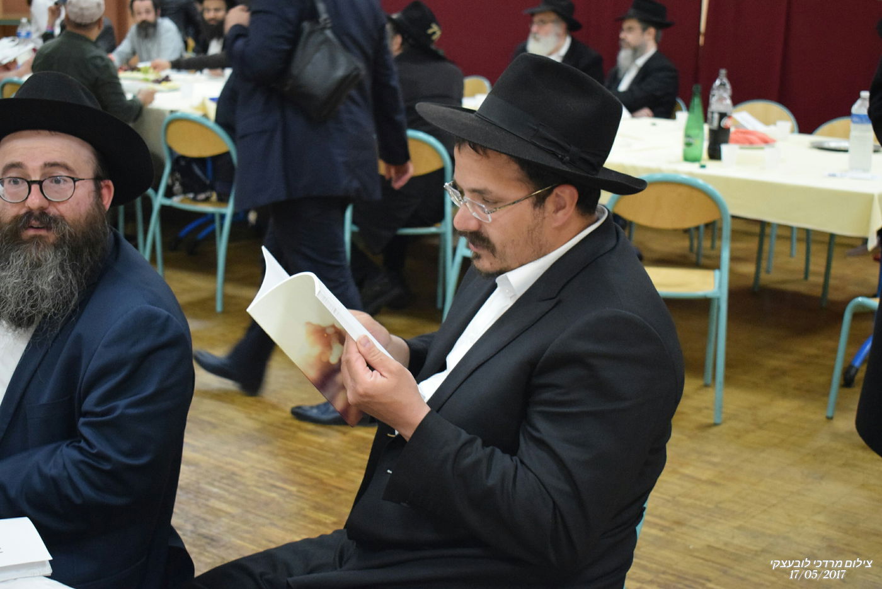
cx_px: 441
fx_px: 1397
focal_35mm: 57
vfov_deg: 23.8
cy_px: 294
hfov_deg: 35.0
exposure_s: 1/60
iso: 3600
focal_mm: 38
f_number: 4.8
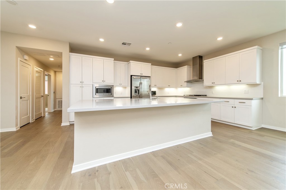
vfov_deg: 81.1
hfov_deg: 104.3
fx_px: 111
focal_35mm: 14
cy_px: 95
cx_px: 143
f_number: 4
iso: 250
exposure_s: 1/60
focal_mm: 14
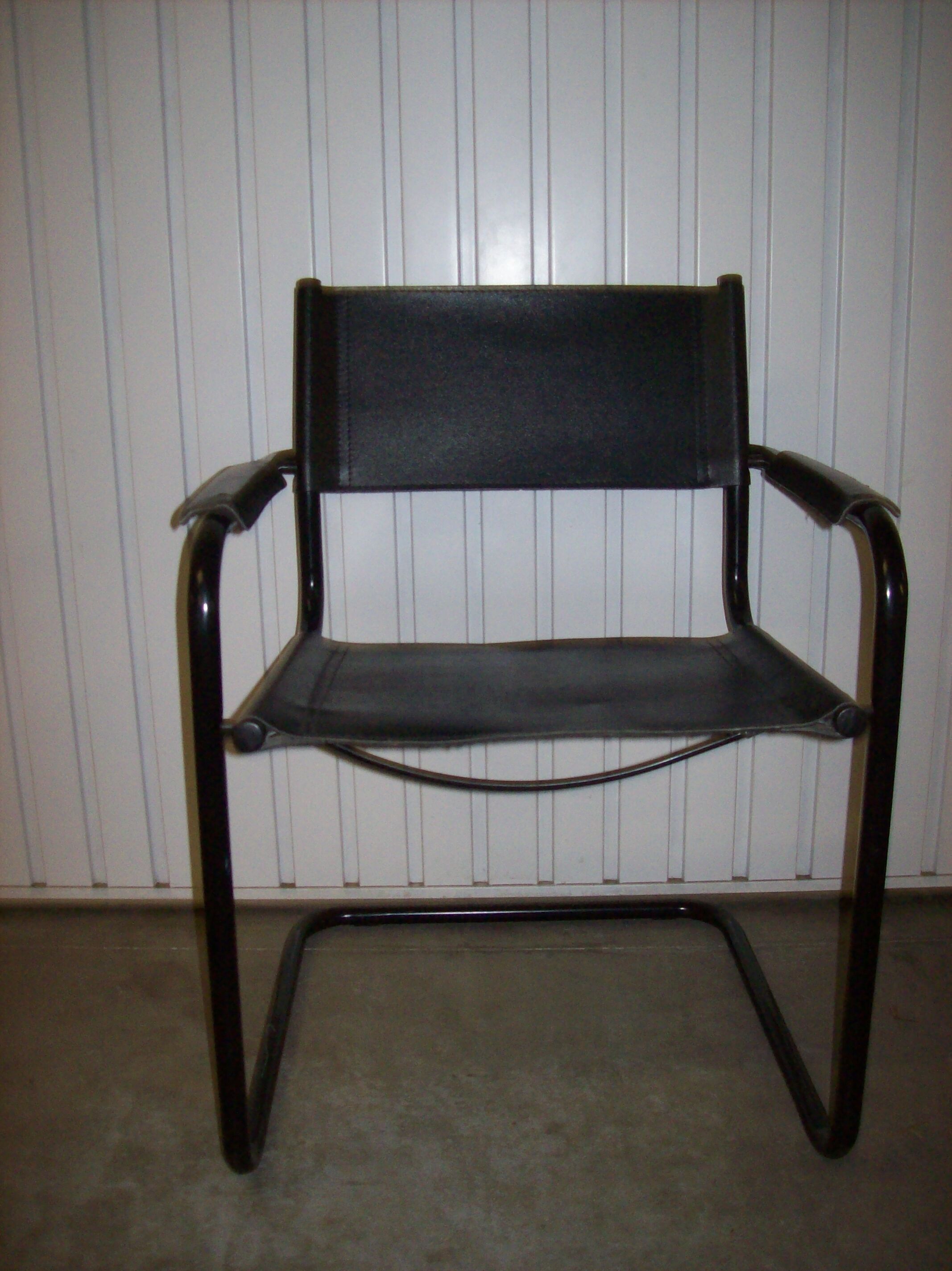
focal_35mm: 36
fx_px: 1321
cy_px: 636
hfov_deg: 39.6
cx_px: 476
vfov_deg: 51.4
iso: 200
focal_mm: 6
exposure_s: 1/64
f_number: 2.7
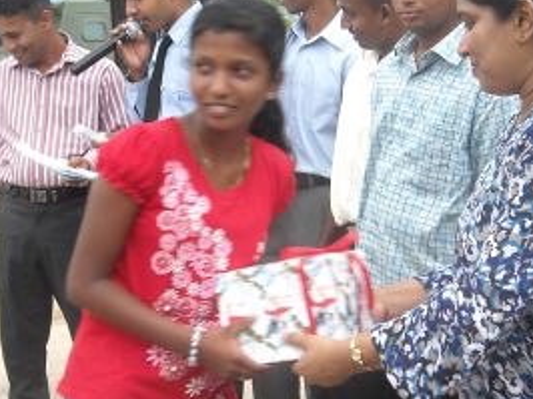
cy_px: 247
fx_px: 1215
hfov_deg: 24.7
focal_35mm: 79
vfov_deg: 18.6
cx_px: 244
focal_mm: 5.7
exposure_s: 1/57
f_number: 2.8
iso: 64
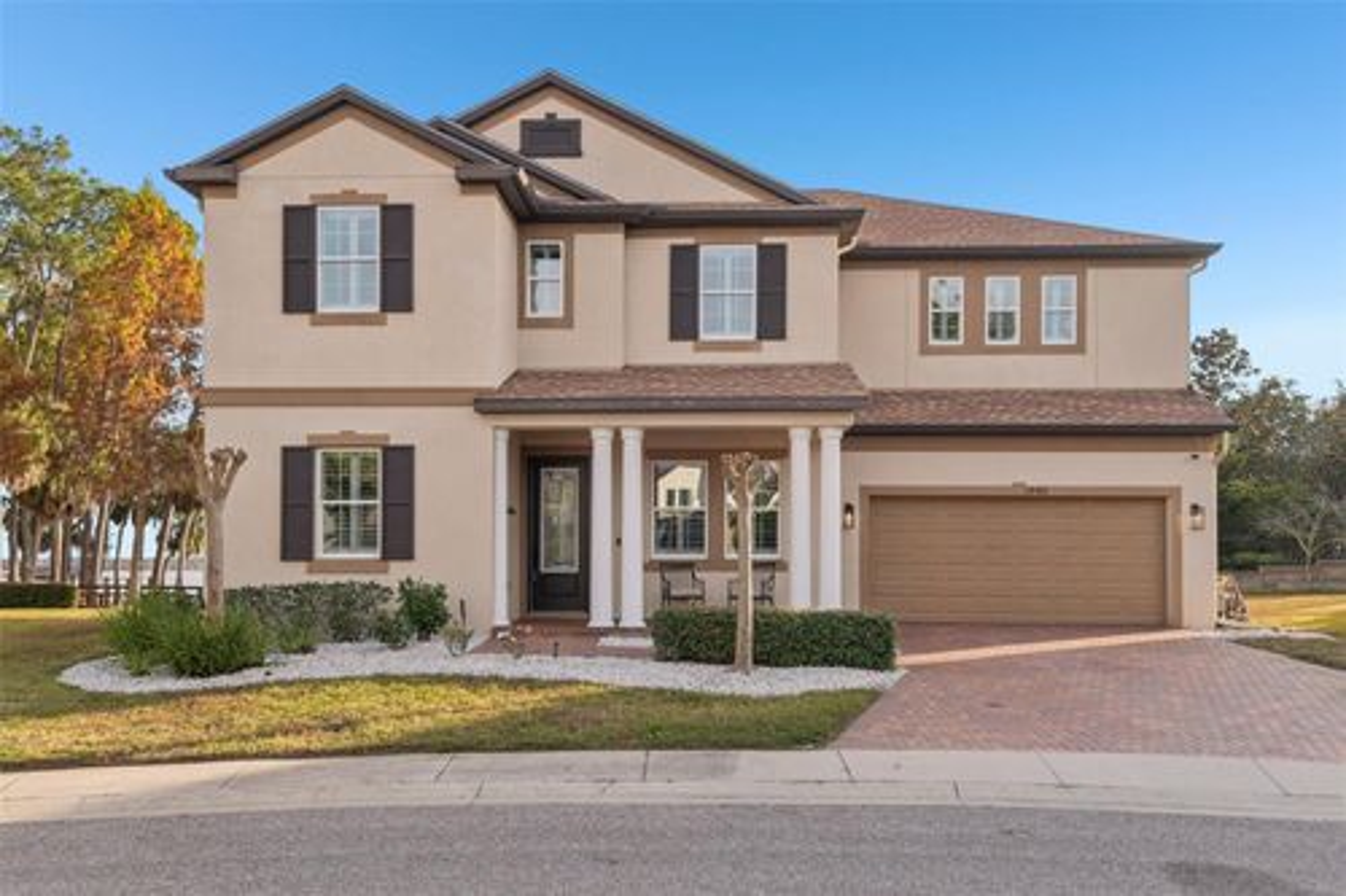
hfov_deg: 61.9
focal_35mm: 30
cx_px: 673
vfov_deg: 43.6
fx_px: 1121
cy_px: 448
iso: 400
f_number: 8
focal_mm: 30
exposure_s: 1/1000
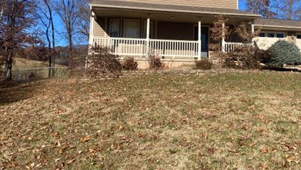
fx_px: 311
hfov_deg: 51.1
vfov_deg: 30.0
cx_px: 186
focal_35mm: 39
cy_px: 43
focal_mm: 3.99
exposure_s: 1/1845
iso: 20
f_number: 1.8
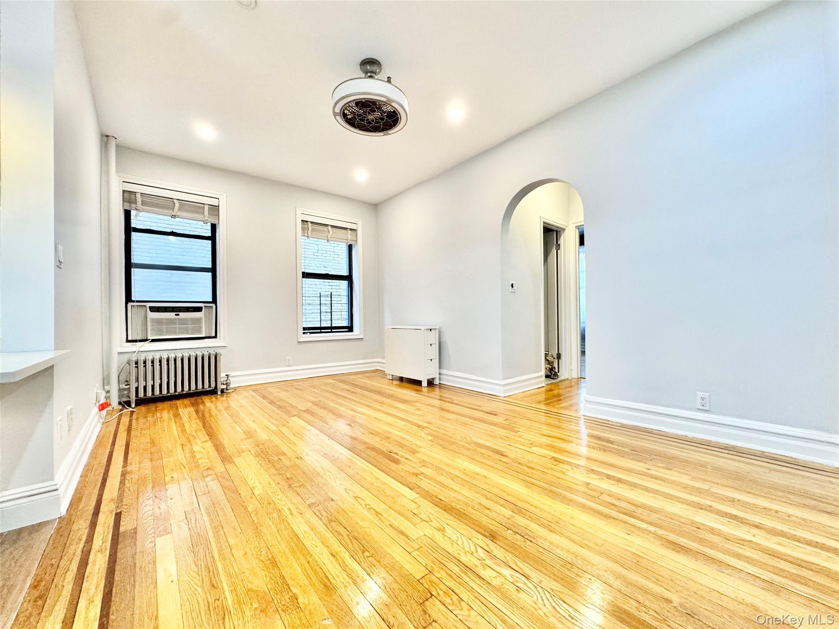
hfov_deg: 102.1
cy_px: 314
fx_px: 339
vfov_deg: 85.7
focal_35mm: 14
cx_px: 420
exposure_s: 1/60
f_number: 2.2
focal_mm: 2.22
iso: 200
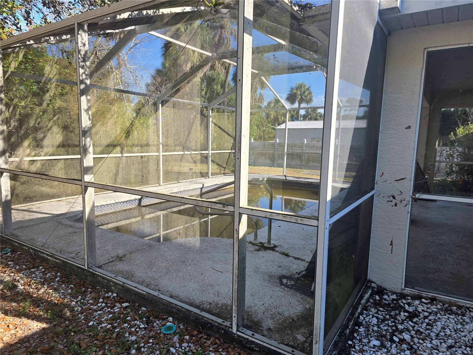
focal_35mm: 23
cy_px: 178
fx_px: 314
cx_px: 236
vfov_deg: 58.9
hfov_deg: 73.9
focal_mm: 6.3
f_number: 1.7
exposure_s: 1/183
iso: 12
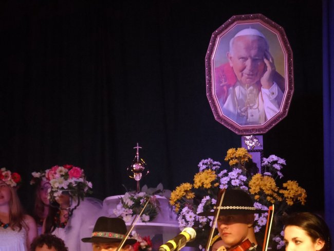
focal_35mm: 178
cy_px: 126
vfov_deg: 8.3
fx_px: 1718
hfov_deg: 11.1
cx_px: 167
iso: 640
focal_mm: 28.9
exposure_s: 1/90
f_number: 4.5
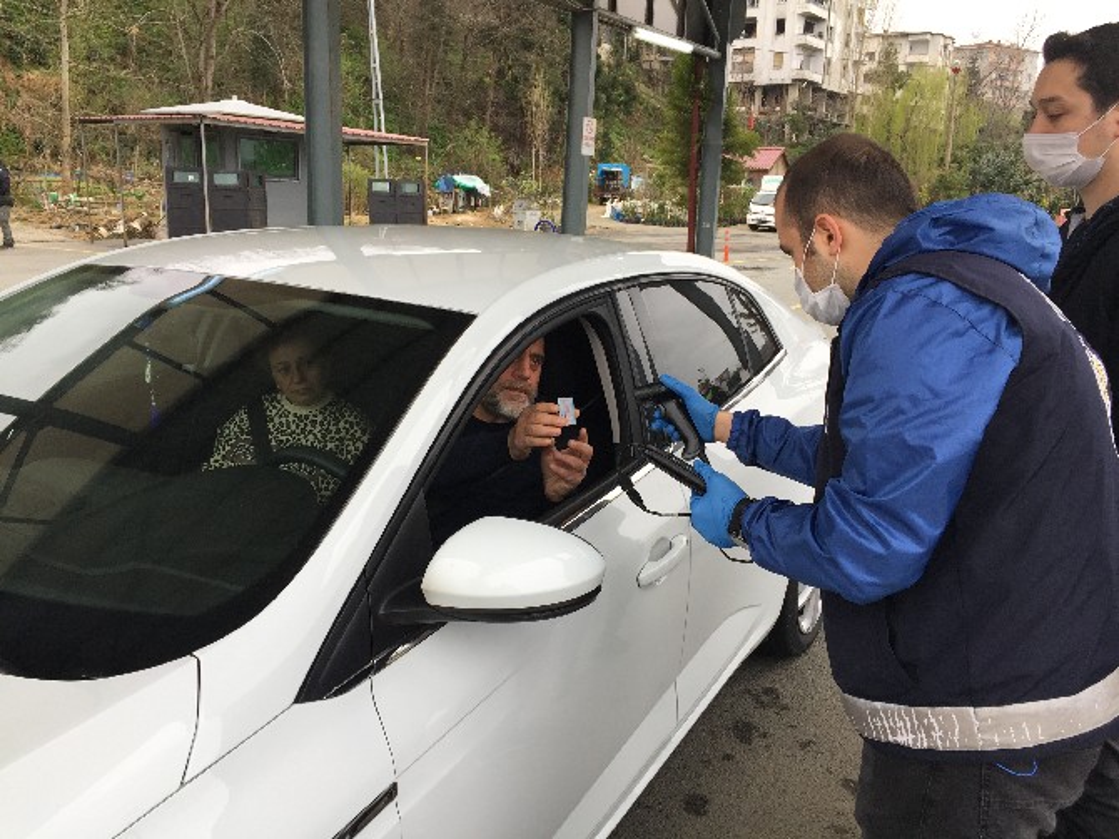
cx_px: 560
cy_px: 420
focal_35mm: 29
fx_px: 937
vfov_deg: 48.2
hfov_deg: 61.7
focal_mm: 4.15
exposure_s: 1/168
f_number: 2.2
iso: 32
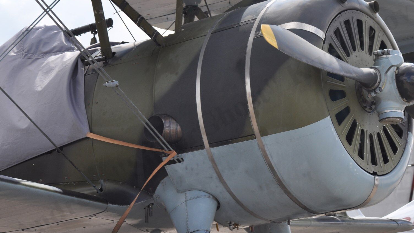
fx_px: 1921
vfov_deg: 6.9
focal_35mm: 175
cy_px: 96
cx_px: 255
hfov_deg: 12.3
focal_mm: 82
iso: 200
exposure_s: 1/250
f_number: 8
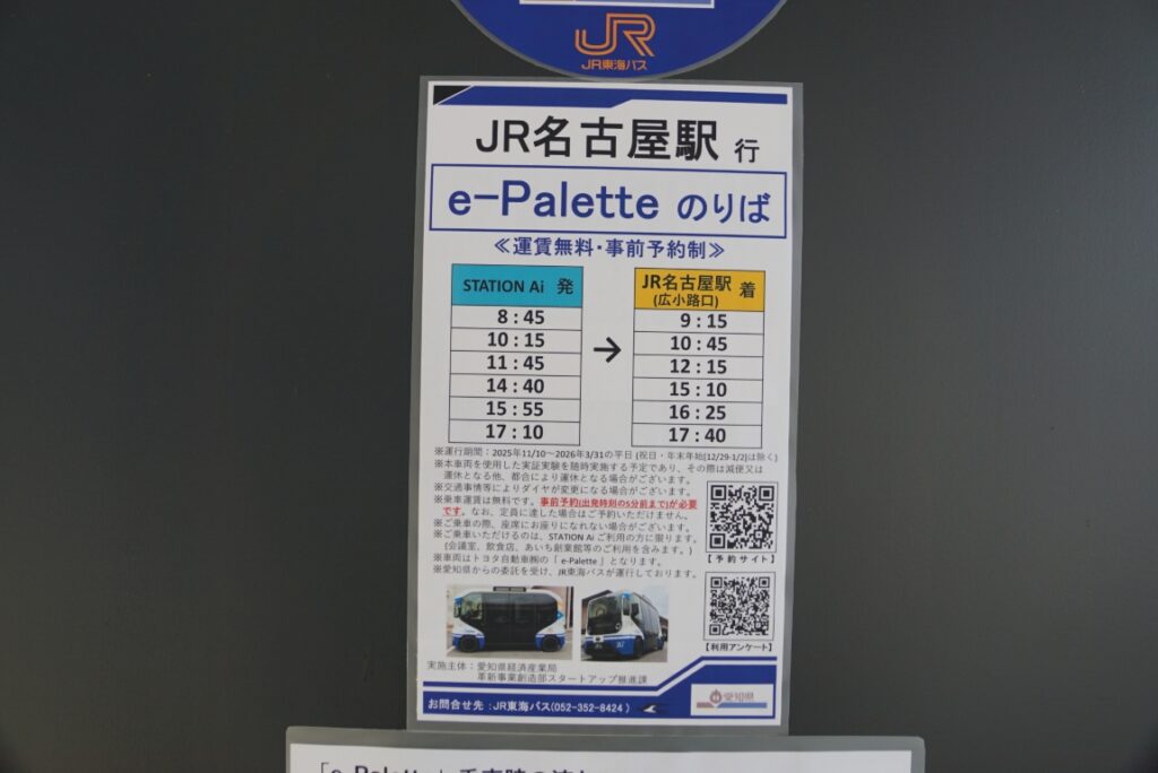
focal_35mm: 30
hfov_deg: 61.9
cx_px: 579
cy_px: 386
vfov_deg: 43.7
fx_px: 966
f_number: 3.5
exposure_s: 1/60
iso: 125
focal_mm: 20
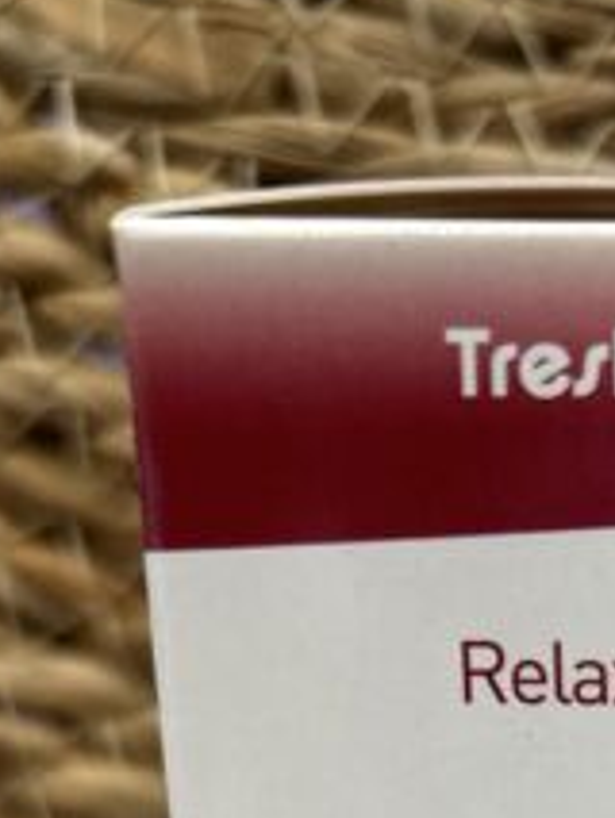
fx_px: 1846
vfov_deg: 22.0
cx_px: 753
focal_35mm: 78
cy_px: 1110
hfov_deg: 17.9
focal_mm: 5.7
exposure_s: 1/50
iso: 80
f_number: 1.5
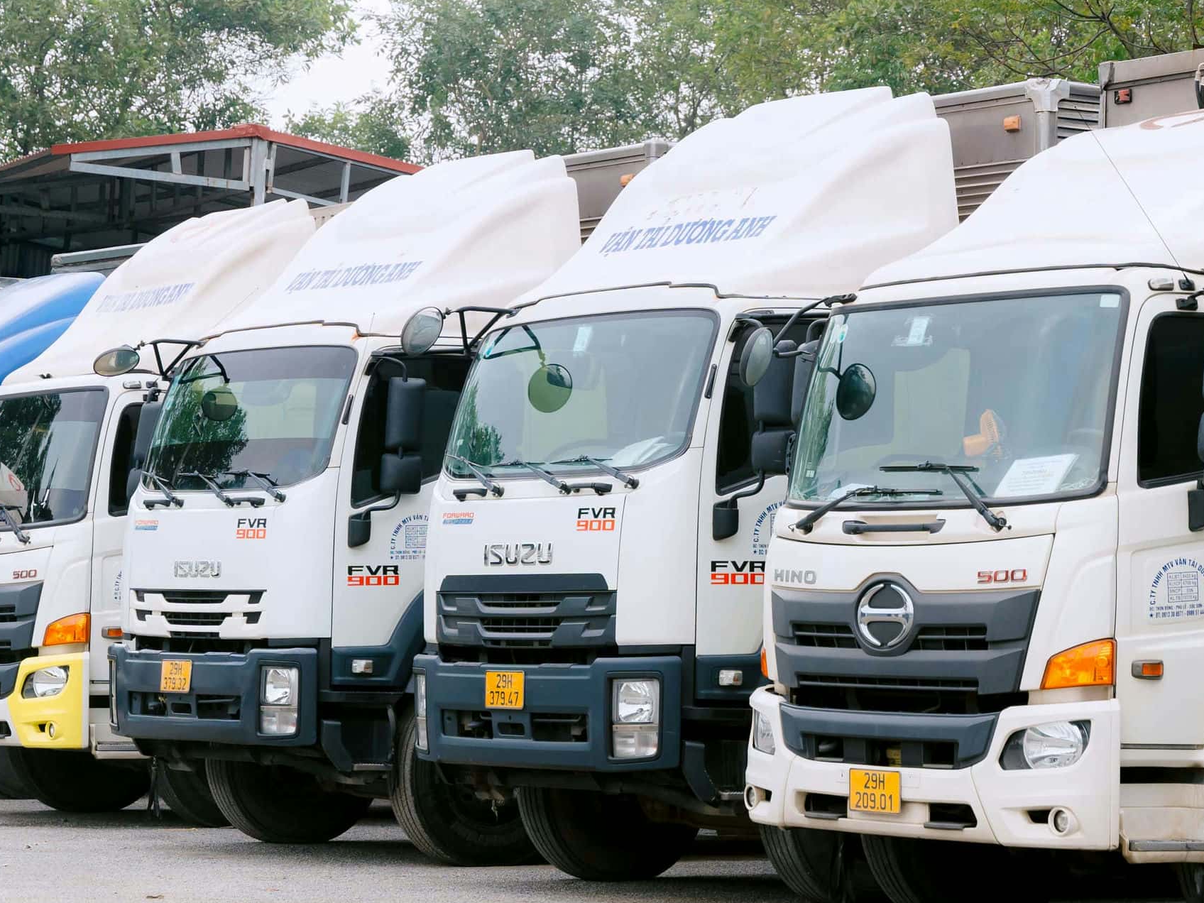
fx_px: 4035
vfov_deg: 12.7
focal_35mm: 116
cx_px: 927
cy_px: 229
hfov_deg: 16.9
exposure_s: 1/500
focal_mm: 51.9
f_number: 4
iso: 250
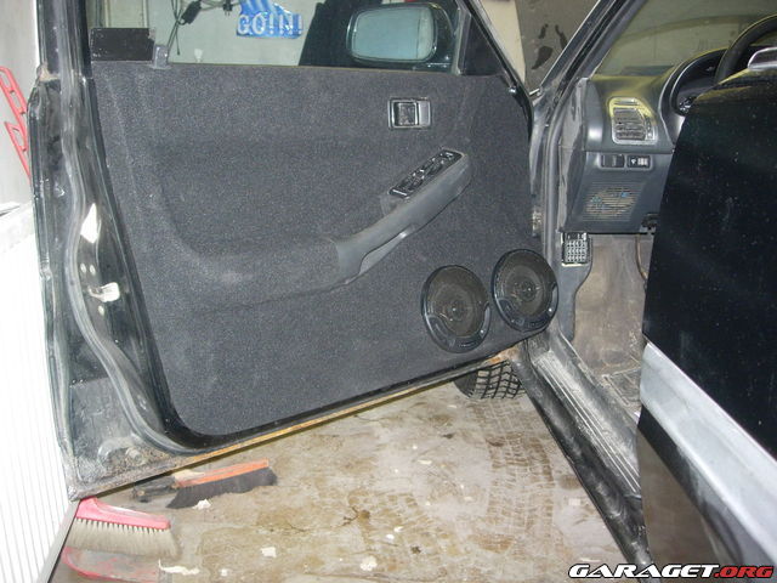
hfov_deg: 49.0
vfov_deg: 37.7
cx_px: 388
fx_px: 853
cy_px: 292
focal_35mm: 38
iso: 149
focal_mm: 7.8
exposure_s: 1/121
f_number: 2.8
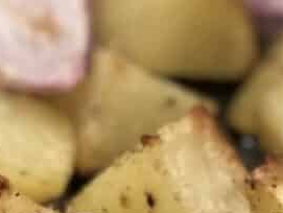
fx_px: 2579
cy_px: 236
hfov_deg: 6.3
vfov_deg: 4.7
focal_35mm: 315
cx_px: 241
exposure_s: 1/30
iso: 100
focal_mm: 6.6
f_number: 2.8
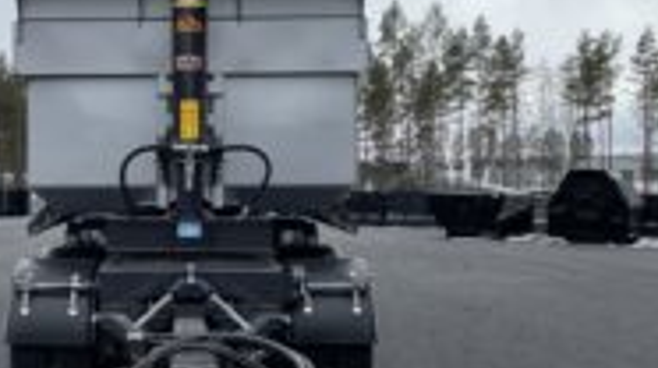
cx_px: 180
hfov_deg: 33.8
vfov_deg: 19.6
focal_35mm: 61
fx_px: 1063
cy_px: 163
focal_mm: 4.2
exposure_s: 1/2618
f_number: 1.6
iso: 32
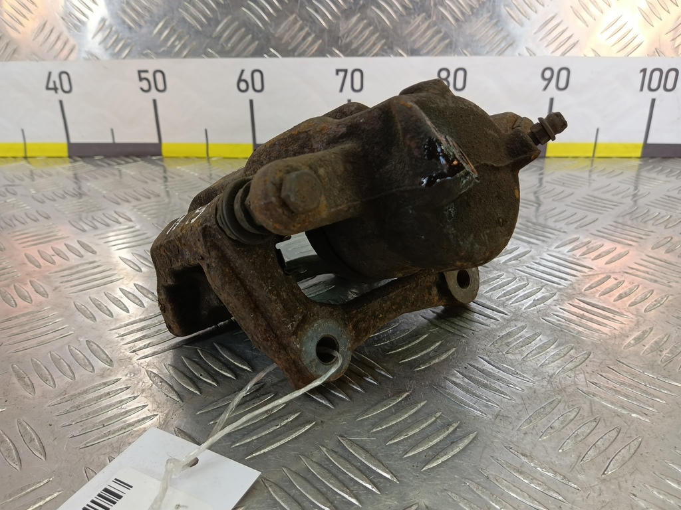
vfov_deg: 58.9
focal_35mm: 23
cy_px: 255
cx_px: 340
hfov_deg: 73.9
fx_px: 452
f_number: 1.6
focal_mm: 4.11
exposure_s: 1/50
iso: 106
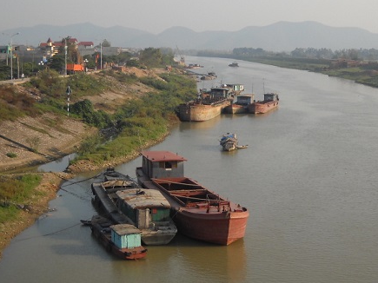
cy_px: 136
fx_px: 721
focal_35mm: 66
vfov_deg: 22.2
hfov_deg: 29.4
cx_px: 217
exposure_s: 1/184
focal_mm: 6.72
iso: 64
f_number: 5.5
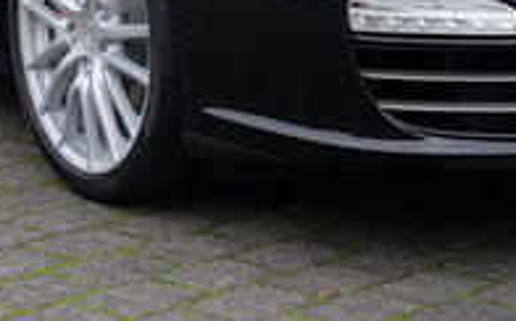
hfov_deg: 9.4
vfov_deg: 5.8
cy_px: -221
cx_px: 361
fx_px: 3146
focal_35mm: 224
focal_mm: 37.4
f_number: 4
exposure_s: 1/180
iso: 400
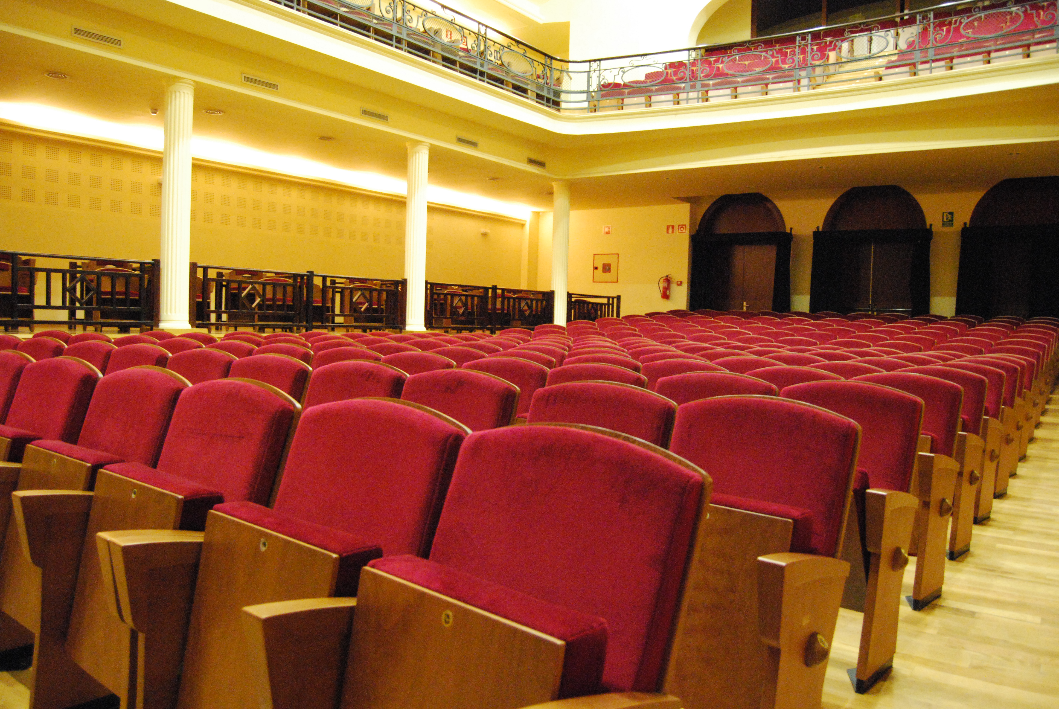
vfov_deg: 48.0
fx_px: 795
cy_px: 354
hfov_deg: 67.3
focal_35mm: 27
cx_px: 530
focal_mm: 18
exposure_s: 1/13
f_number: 3.5
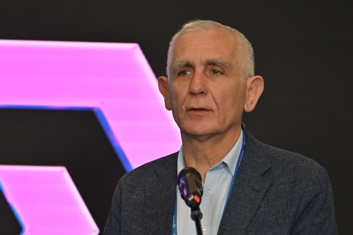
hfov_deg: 11.4
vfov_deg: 7.6
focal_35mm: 180
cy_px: 118
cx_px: 176
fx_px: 1765
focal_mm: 180
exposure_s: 1/200
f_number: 2.8
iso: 400
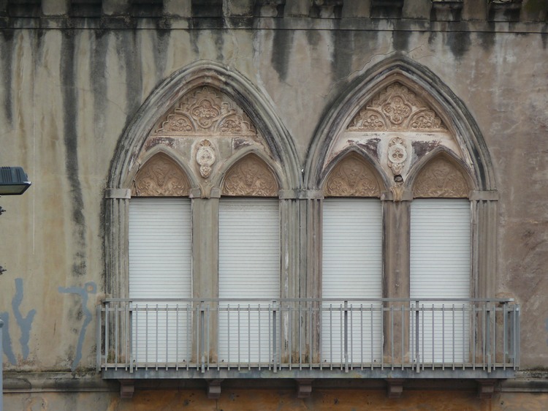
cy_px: 206
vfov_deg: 4.4
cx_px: 274
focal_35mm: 341
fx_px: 5397
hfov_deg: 5.8
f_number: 4
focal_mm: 72.1
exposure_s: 1/125
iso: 100
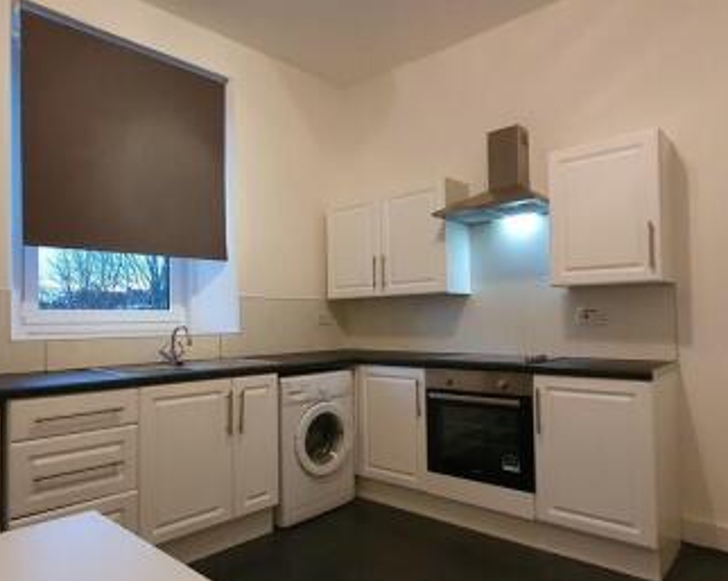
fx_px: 495
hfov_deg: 72.2
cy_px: 313
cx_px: 309
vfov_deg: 60.7
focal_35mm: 23
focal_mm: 1.8
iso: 400
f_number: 2.2
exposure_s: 1/33
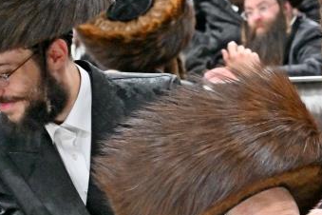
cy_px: 303
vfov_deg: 10.5
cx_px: 420
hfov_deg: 15.4
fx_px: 1136
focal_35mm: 127
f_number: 4
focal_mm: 42
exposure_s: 1/250
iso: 2500
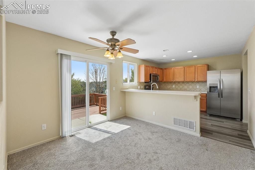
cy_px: 85
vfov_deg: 77.3
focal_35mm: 15
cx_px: 128
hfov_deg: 100.4
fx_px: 106
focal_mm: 10
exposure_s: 1/160
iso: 640
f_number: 9
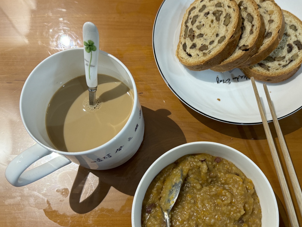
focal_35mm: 35
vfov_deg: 40.7
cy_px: 120
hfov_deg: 52.1
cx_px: 186
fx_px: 305
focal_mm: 6.86
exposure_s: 1/50
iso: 250
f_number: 1.78
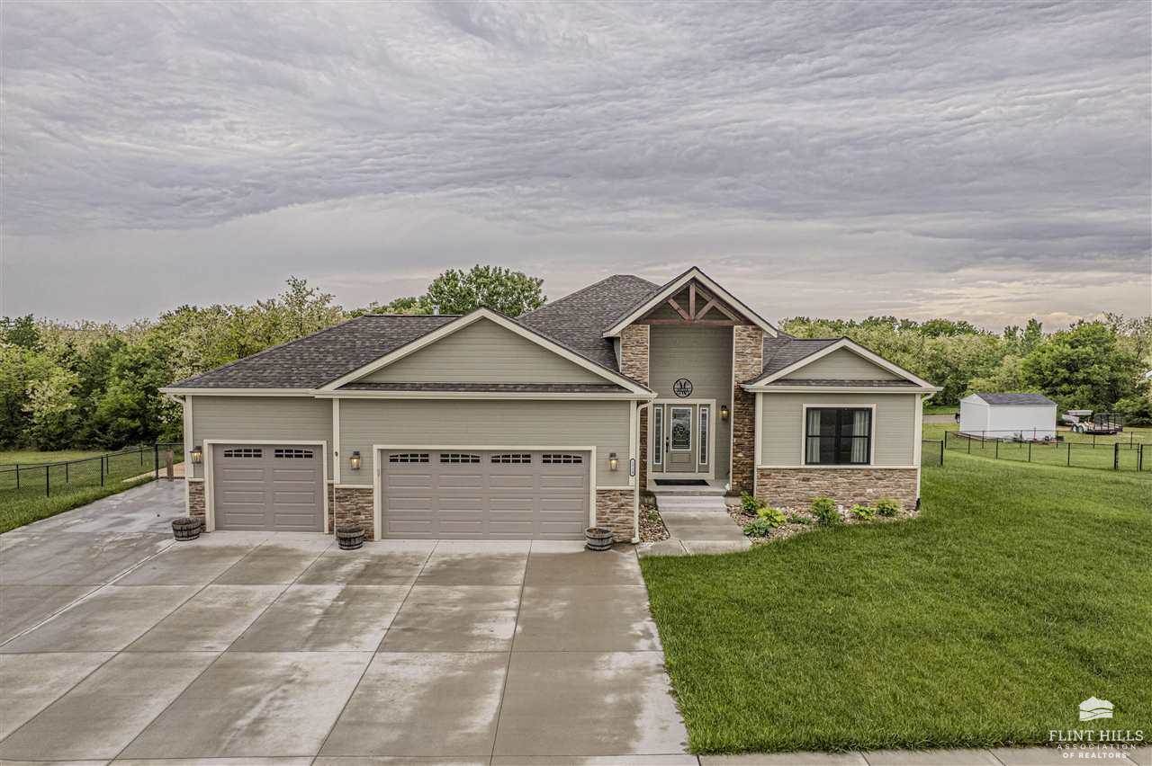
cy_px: 383
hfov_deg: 78.6
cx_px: 576
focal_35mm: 22
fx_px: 704
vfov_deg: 57.2
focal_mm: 8.38
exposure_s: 1/1000
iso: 100
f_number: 2.8
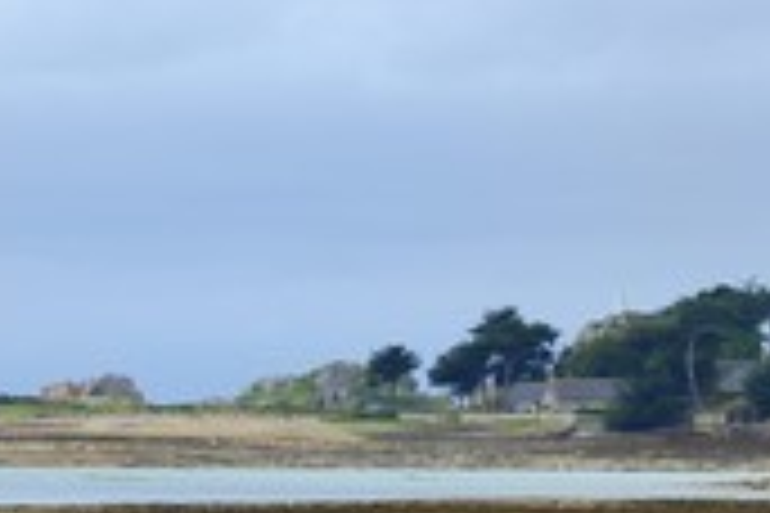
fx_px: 10501
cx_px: 171
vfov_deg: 2.8
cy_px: 576
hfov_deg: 4.2
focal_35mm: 491
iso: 200
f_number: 11
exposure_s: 1/250
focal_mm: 200
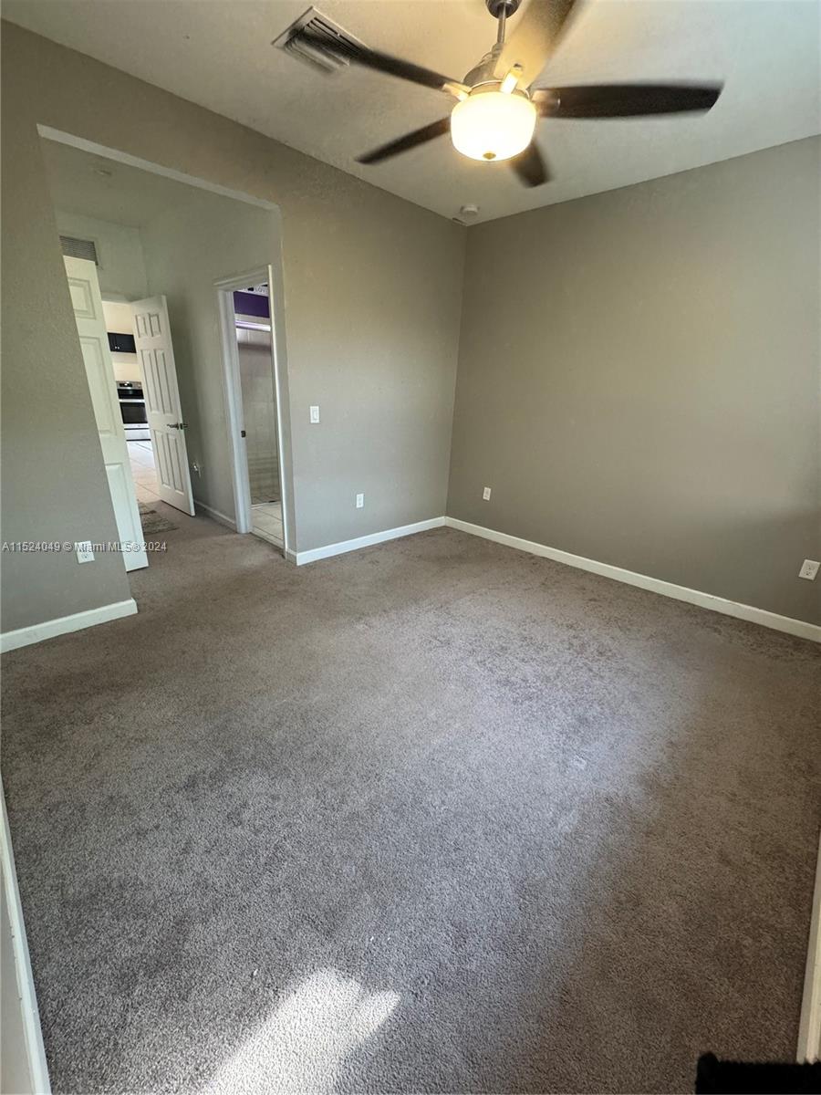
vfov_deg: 102.1
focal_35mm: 14
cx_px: 410
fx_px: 443
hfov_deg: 85.7
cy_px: 548
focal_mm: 2.22
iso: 320
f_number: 2.2
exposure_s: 1/60
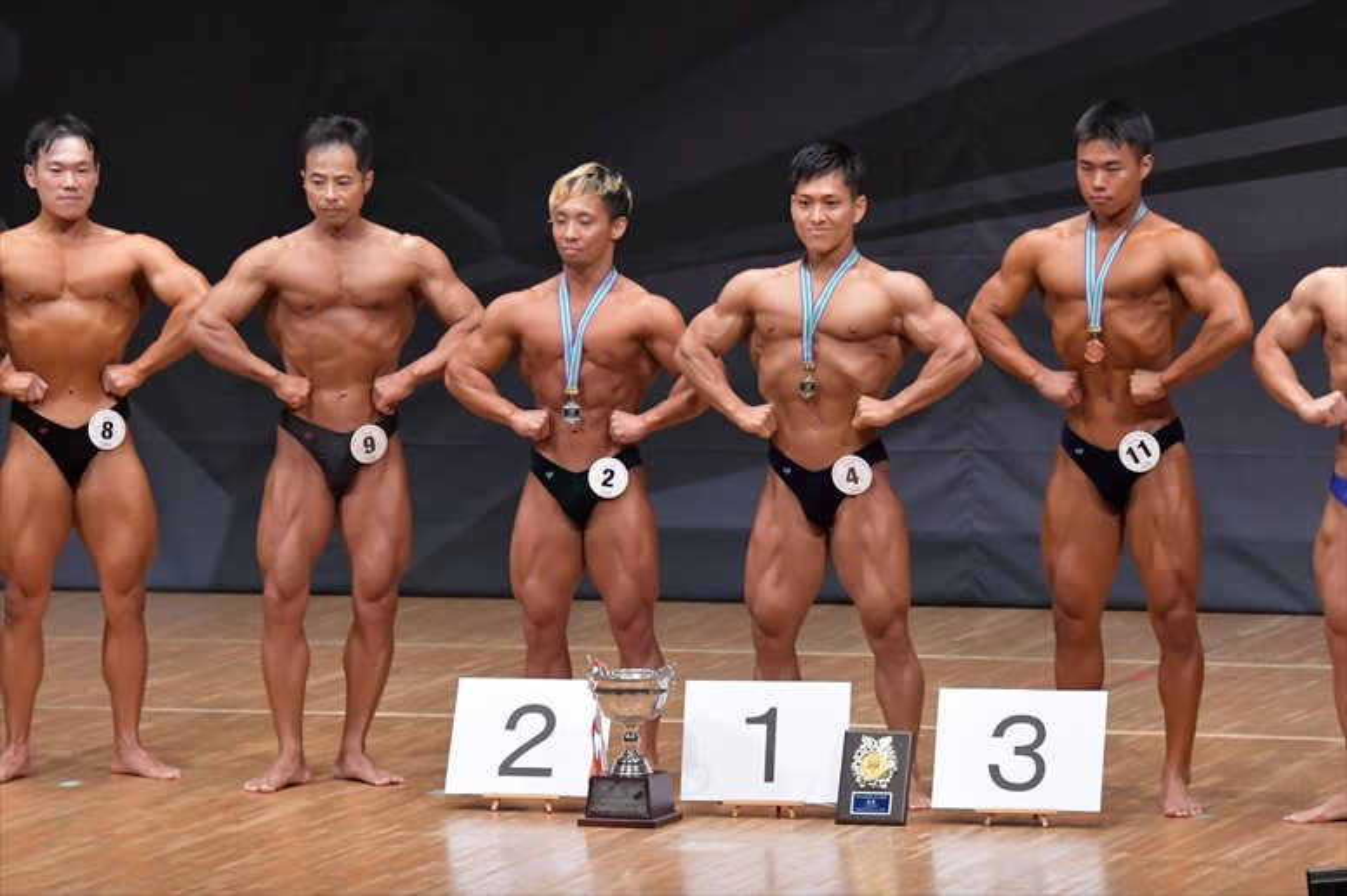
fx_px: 9537
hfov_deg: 8.1
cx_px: 674
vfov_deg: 5.4
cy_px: 448
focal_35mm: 255
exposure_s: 1/400
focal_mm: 170
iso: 6400
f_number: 5.6
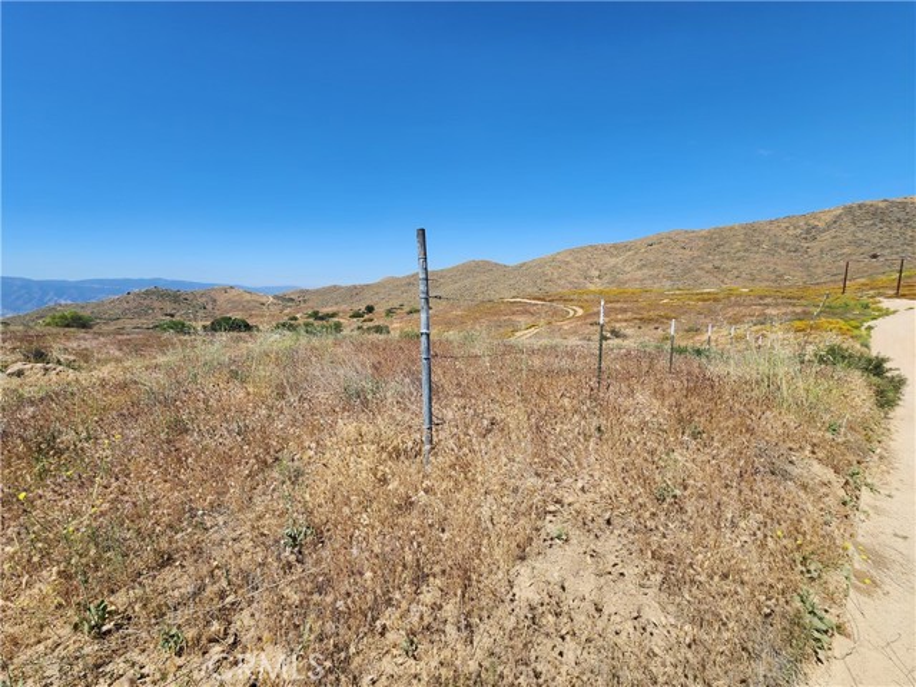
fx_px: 344
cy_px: 344
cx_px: 458
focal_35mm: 13
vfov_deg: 89.9
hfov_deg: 106.2
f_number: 2.2
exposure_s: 1/2099
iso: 50
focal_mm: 2.2
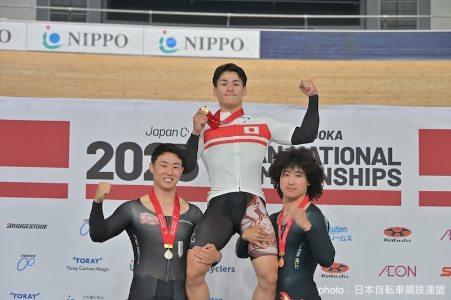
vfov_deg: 13.0
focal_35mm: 105
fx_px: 1315
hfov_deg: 19.5
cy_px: 150
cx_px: 226
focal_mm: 105
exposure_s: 1/160
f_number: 6.3
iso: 800
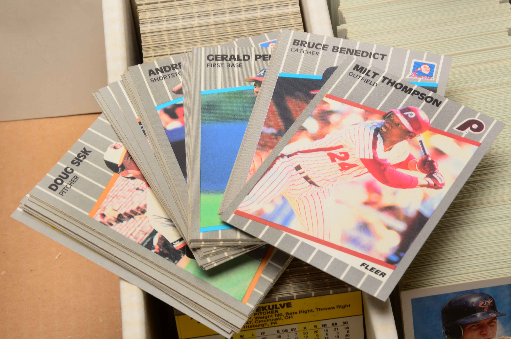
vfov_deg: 12.1
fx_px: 1594
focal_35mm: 112
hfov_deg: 18.2
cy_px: 170
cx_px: 256
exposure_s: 1/160
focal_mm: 75
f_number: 20
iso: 200
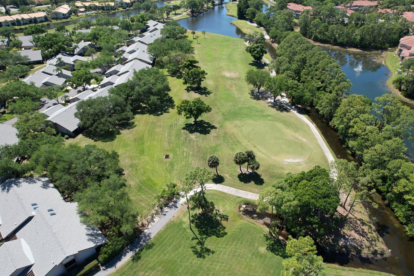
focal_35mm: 24
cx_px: 211
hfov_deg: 73.8
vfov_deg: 53.1
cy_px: 145
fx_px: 276
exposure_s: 1/1250
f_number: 2.8
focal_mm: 8.38
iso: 100
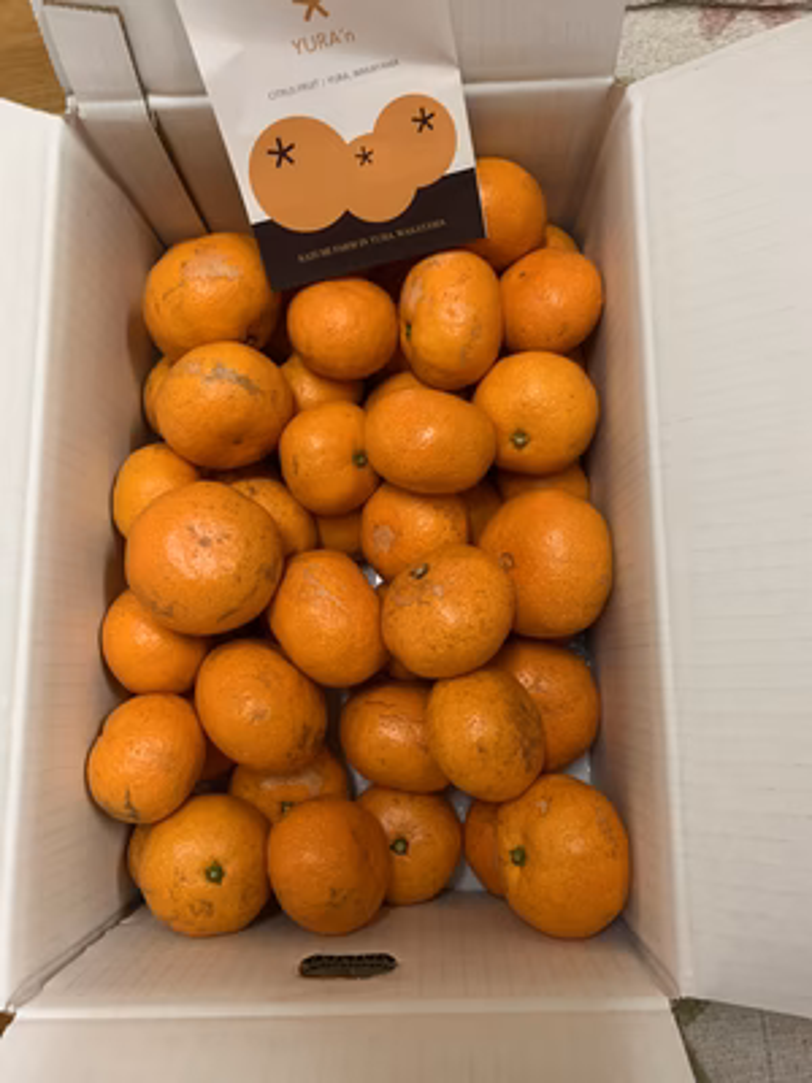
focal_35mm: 26
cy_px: 542
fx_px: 813
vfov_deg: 67.3
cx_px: 406
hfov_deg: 53.1
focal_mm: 4.25
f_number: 1.8
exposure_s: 1/33
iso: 320
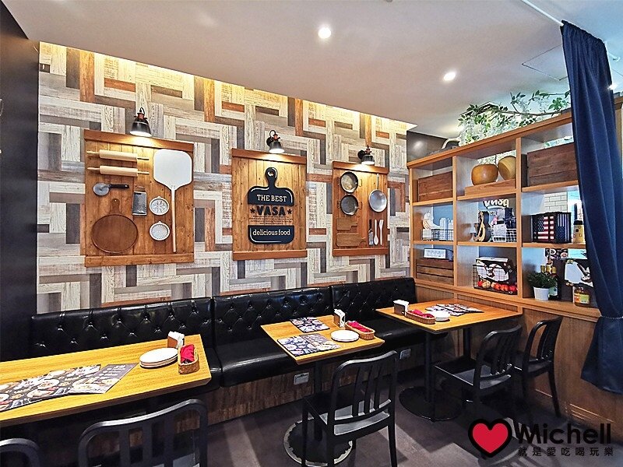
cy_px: 234
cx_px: 312
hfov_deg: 94.5
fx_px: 288
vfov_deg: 78.1
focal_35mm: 16
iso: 800
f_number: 2.2
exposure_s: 1/30
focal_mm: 2.35
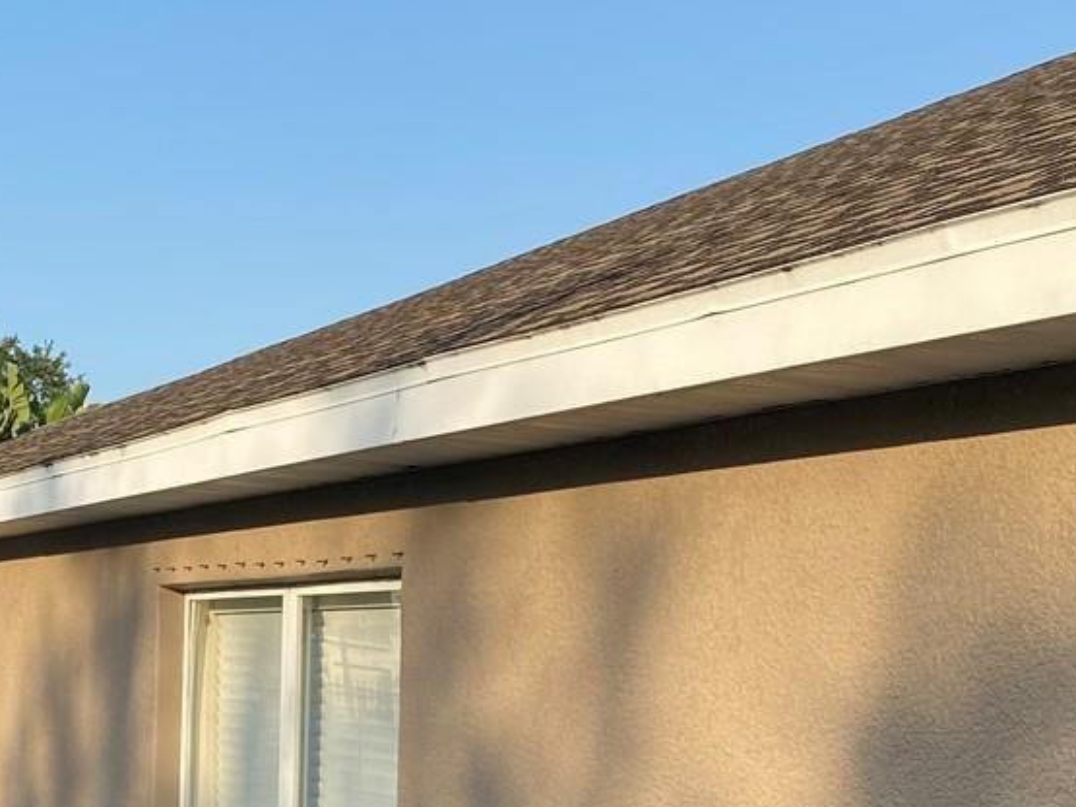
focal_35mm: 75
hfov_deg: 25.5
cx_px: 204
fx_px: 2331
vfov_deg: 19.4
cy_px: 650
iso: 32
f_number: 1.8
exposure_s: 1/1429
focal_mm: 4.25
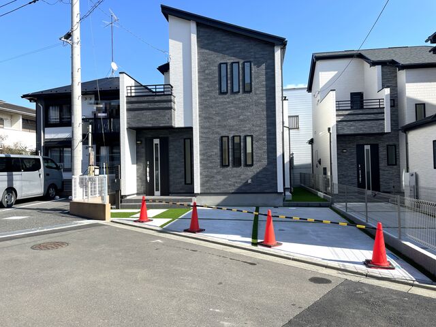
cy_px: 164
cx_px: 218
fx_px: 327
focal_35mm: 26
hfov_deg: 67.3
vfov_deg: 53.1
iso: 32
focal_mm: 4.2
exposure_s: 1/2304
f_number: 1.6
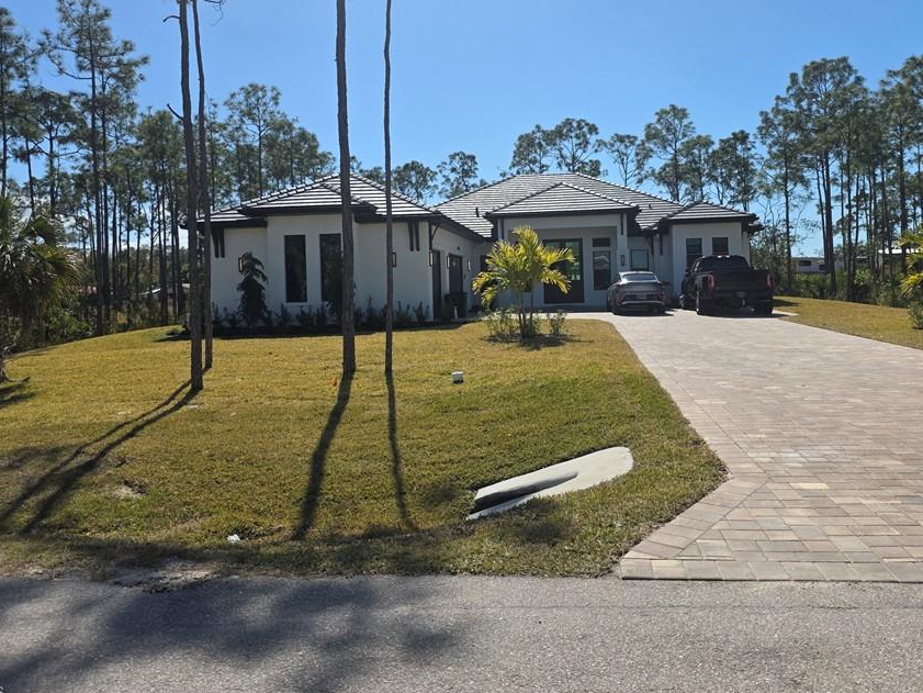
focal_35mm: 28
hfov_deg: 63.4
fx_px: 747
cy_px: 281
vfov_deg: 49.5
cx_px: 485
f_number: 1.7
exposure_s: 1/7944
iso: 64
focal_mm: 6.3
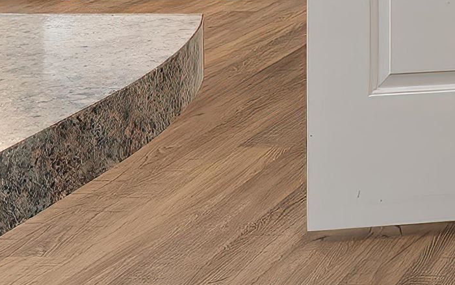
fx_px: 943
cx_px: 465
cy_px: -264
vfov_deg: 14.6
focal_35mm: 76
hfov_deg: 25.6
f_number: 9
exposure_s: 1/4
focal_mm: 11.5
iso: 500
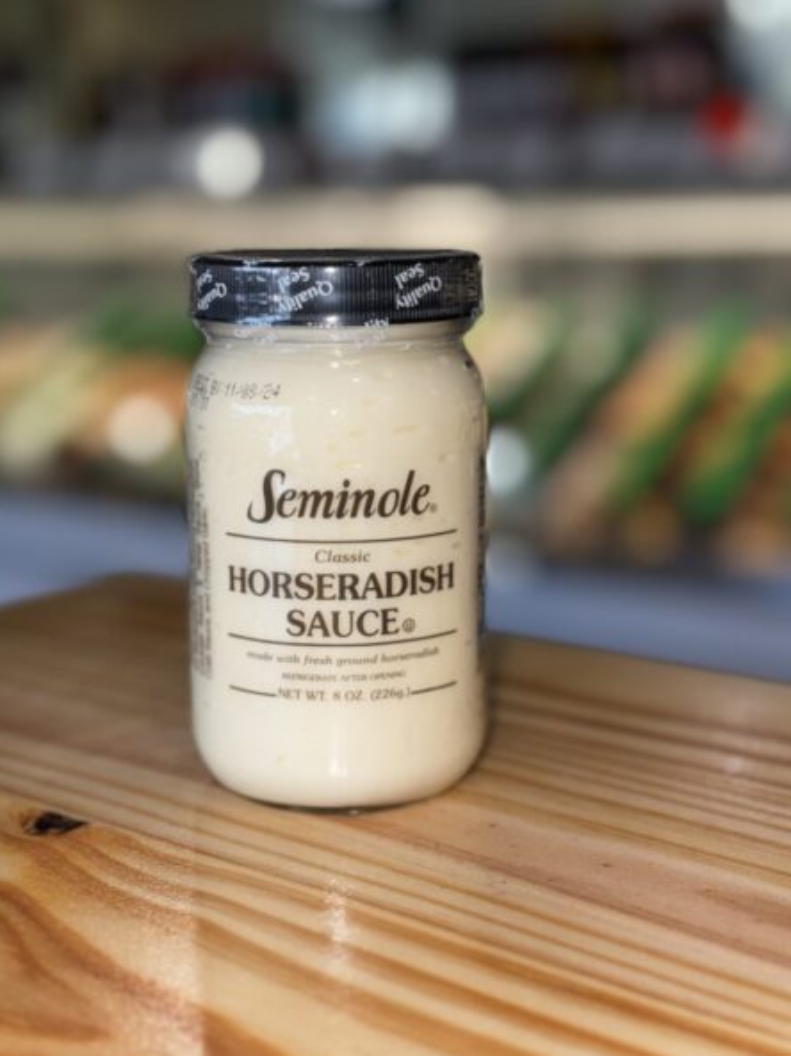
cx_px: 353
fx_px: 1647
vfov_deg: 35.6
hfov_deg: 27.0
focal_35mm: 54
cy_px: 507
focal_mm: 6.76
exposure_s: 1/193
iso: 50
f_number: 1.78
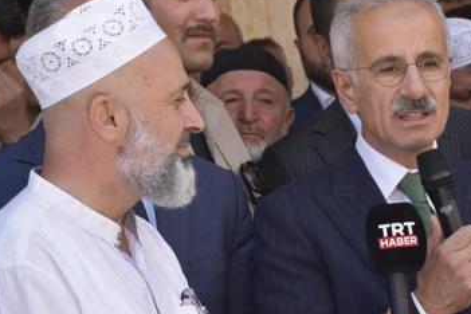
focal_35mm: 163
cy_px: 149
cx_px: 398
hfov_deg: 12.5
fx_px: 2132
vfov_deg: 8.4
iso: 800
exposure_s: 1/320
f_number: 8
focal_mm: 62
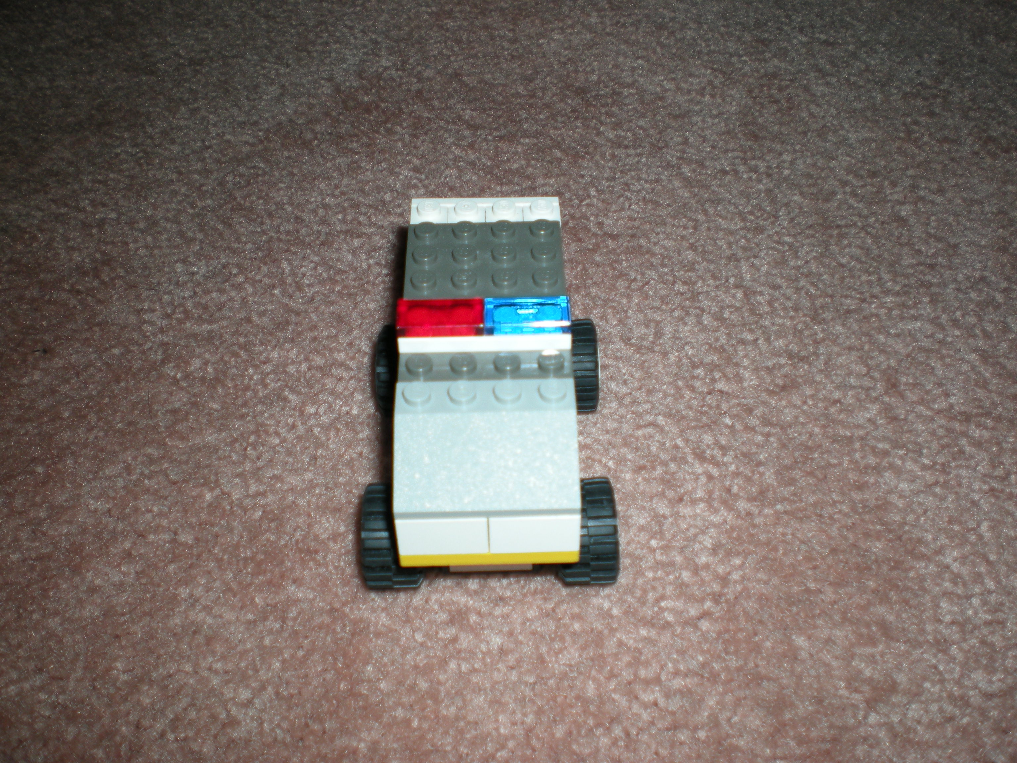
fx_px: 1116
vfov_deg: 37.7
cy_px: 382
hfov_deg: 49.0
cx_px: 508
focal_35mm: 38
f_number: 3.1
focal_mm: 6.3
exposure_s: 1/60
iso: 64
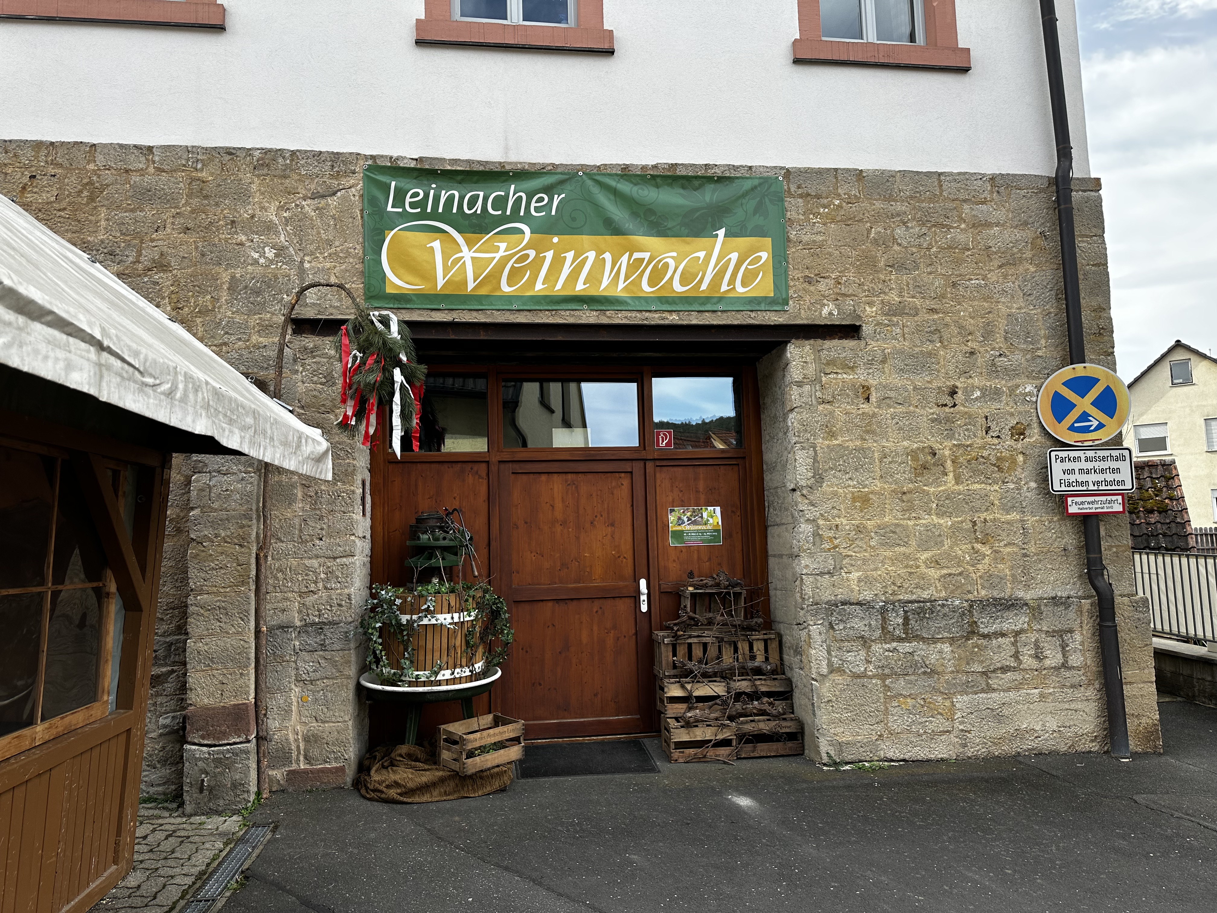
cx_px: 608
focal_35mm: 24
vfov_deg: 56.8
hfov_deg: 71.6
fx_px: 844
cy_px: 456
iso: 80
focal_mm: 6.86
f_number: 1.78
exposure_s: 1/850
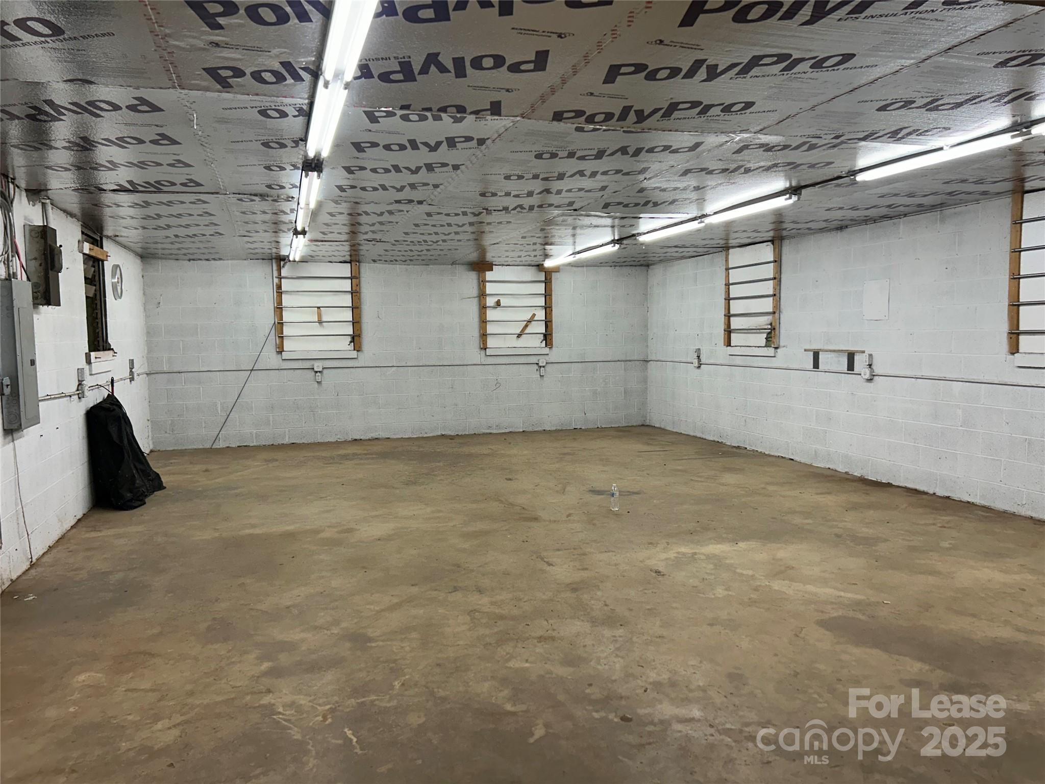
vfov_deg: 53.1
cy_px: 392
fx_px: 785
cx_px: 522
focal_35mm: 26
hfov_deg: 67.3
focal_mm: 5.7
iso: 64
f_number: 1.5
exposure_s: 1/120
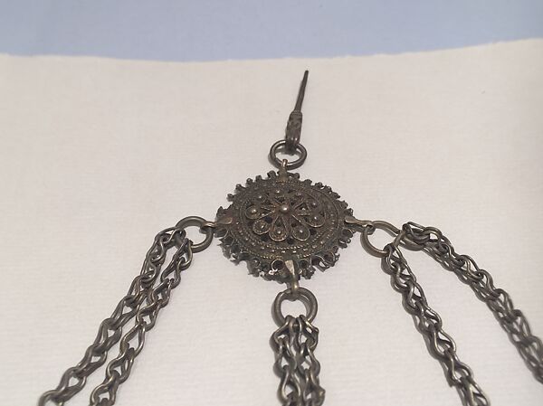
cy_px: 203
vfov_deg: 48.2
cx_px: 272
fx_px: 455
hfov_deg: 61.7
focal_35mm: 29
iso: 32
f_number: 2.2
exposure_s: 1/40
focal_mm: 4.15
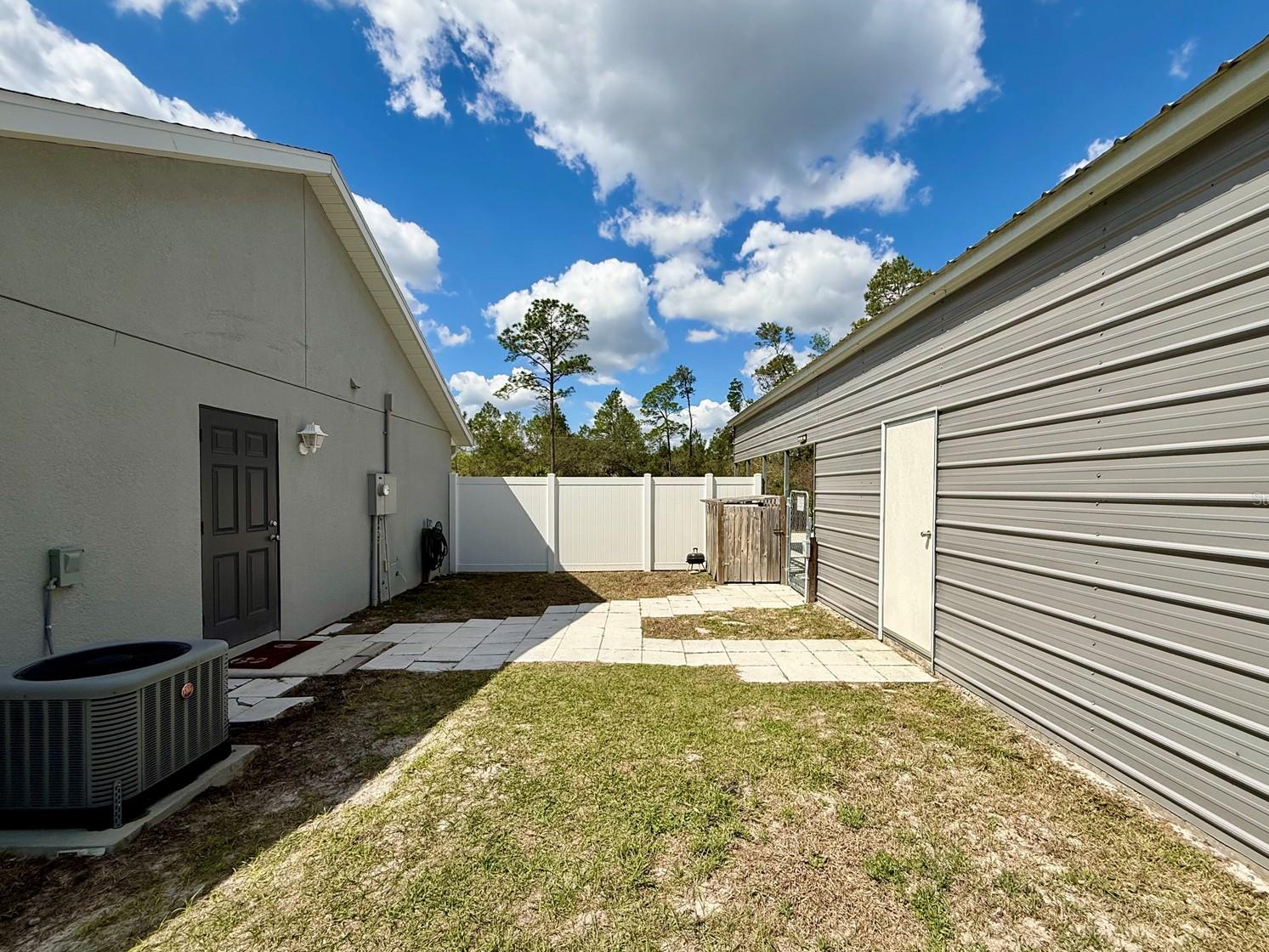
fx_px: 550
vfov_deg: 81.7
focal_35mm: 15
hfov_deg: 98.1
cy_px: 498
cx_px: 653
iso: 50
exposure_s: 1/4425
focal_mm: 2.22
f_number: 2.2
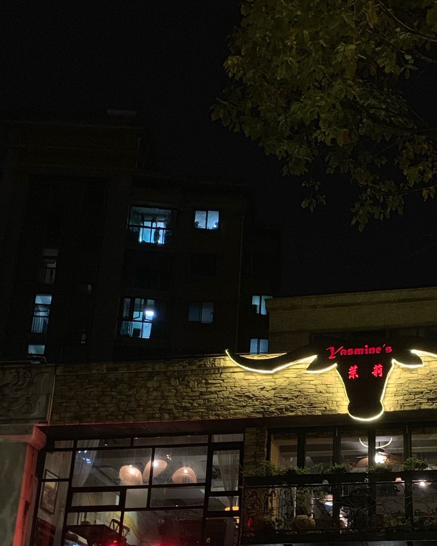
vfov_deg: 34.4
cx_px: 342
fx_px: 857
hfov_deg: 28.1
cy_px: 428
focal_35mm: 53
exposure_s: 1/25
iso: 400
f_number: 1.8
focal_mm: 4.25
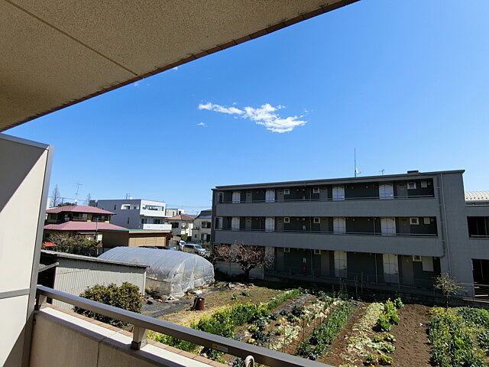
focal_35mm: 19
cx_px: 244
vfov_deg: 68.7
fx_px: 268
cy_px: 184
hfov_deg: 84.7
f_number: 2.7
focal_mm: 4.06
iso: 80
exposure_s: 1/1600
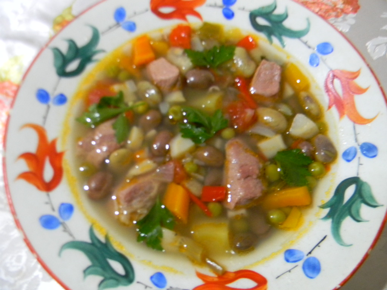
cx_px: 194
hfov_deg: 63.4
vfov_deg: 49.7
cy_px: 145
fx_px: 313
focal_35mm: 28
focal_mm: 5
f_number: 3.5
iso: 400
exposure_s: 1/10.4
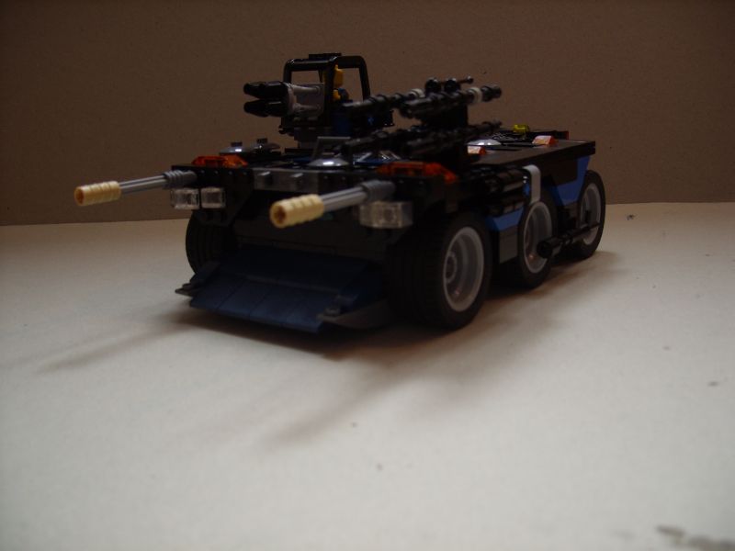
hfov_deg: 49.0
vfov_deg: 37.7
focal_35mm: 38
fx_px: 807
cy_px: 276
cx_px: 368
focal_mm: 7.8
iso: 100
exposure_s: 1/44
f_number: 2.8
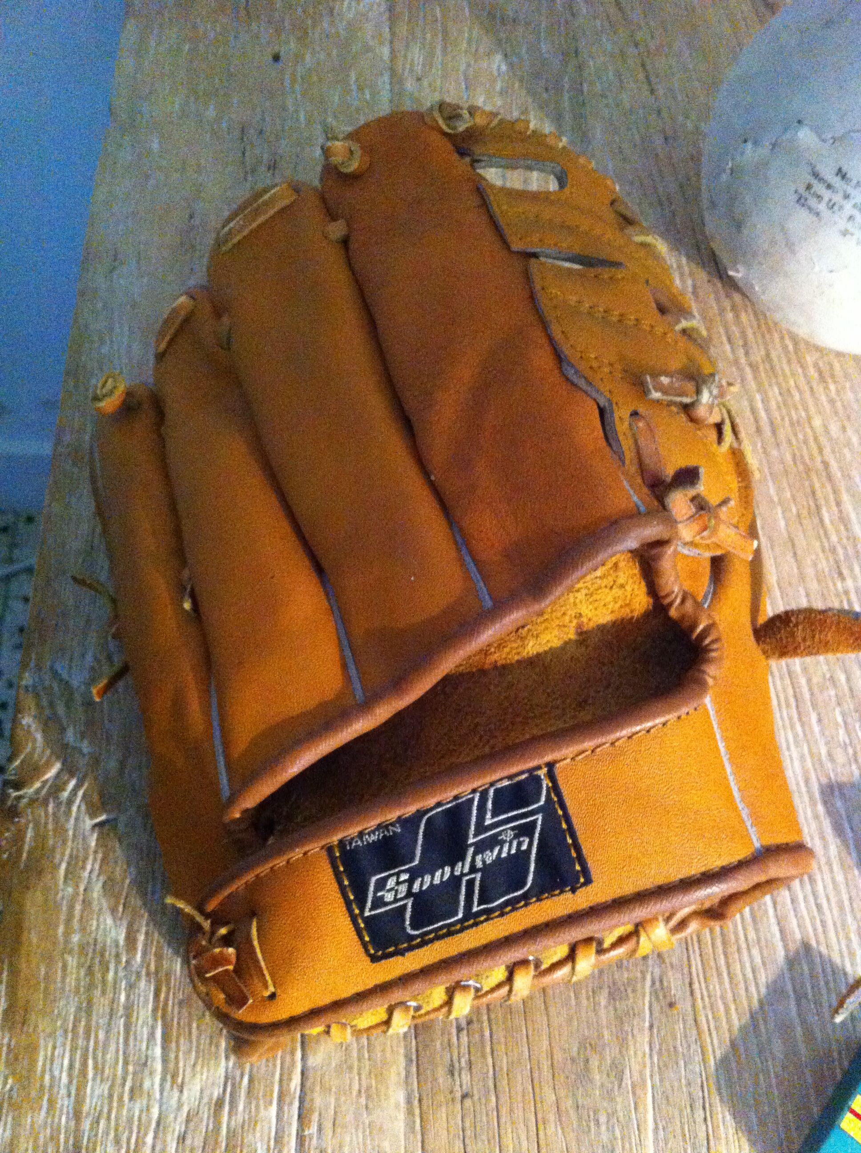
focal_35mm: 35
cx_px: 430
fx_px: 1164
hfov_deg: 40.6
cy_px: 576
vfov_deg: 52.7
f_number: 2.8
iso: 1000
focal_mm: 3.85
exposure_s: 1/15
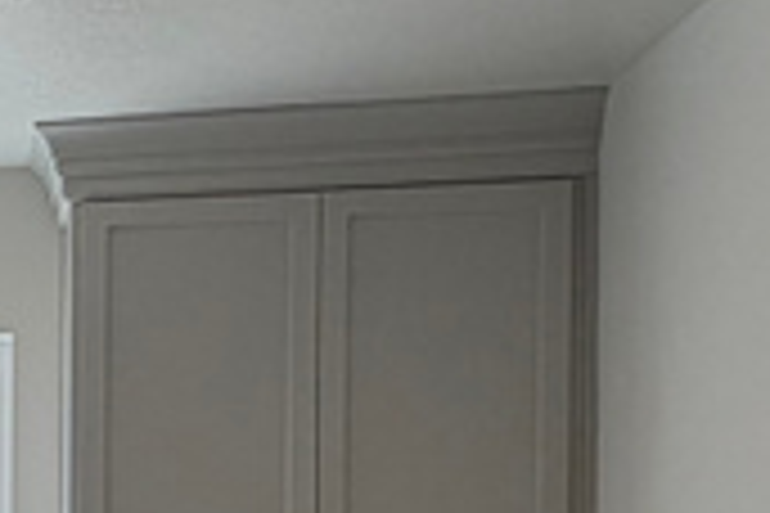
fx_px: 1861
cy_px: 662
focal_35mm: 87
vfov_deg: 15.0
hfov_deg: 19.8
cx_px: -437
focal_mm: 2.22
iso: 50
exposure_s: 1/233
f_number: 2.2
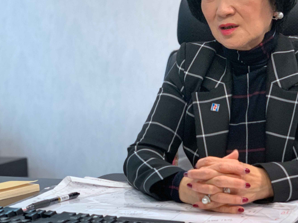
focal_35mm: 79
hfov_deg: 24.6
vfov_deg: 18.6
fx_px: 680
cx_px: 193
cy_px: 79
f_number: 2.4
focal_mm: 6
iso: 250
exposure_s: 1/50
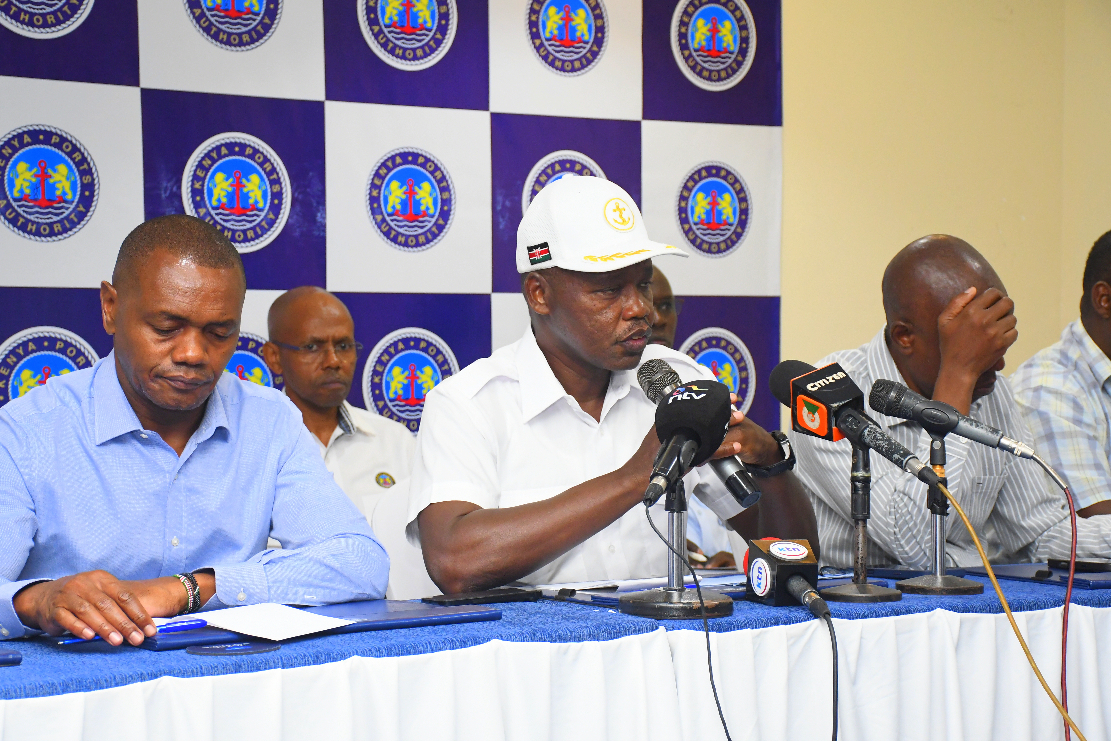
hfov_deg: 26.0
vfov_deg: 17.5
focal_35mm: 78
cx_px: 556
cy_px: 370
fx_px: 2407
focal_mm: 52
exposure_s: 1/80
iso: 2000
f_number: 6.3
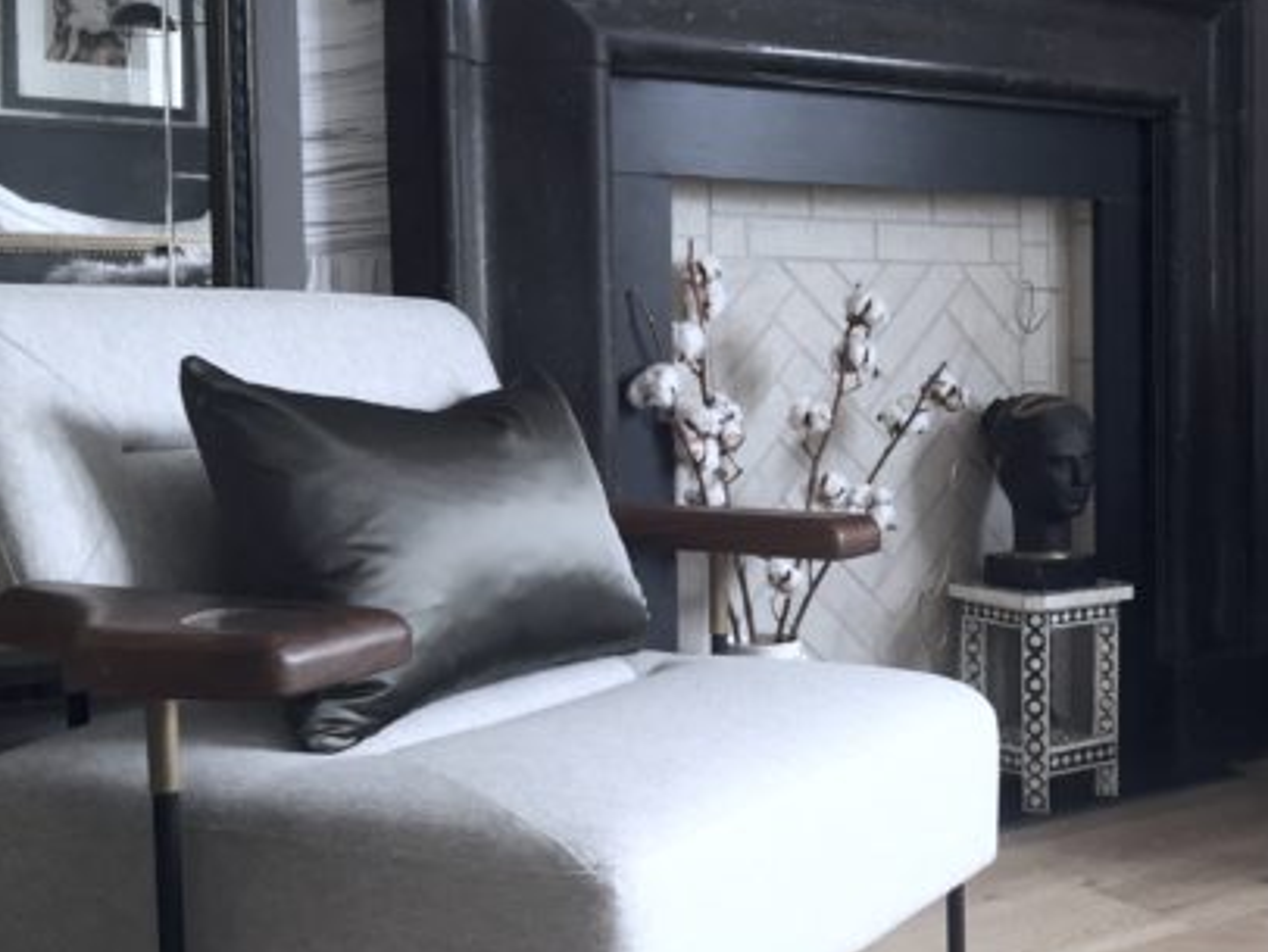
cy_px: 454
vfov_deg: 29.1
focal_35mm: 50
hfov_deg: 37.3
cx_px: 940
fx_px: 1833
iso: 64
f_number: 2.2
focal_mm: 4.15
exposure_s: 1/30
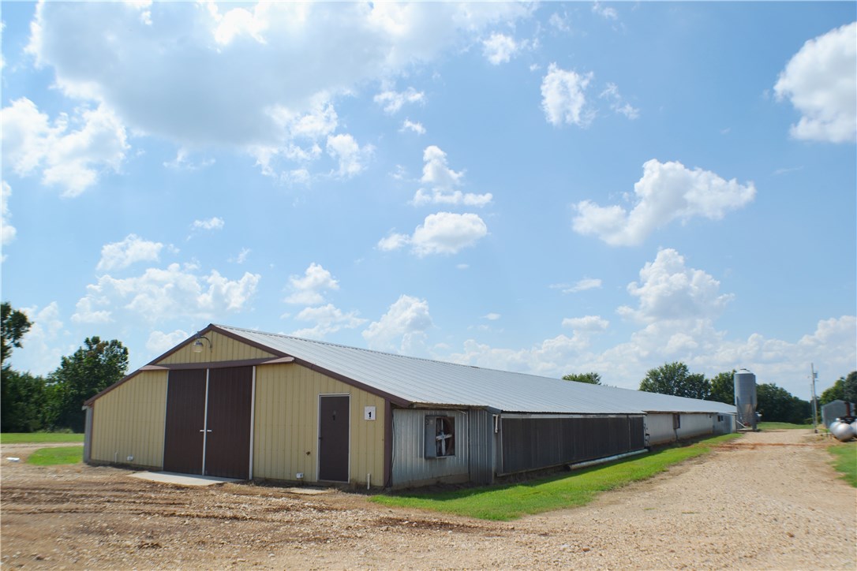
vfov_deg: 36.9
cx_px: 428
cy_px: 286
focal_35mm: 36
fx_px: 857
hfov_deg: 53.1
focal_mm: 24
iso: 100
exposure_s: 1/320
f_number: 9
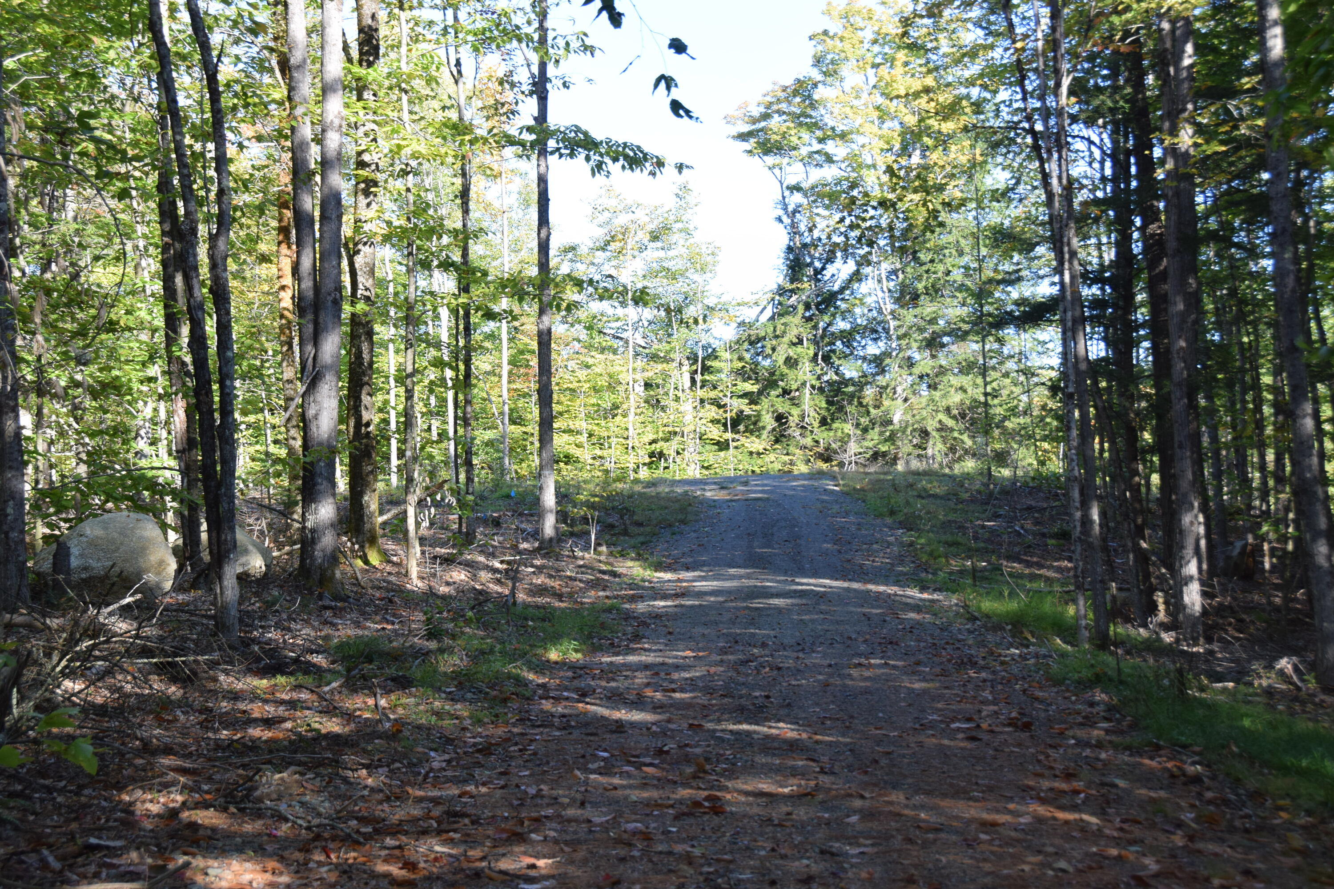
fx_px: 2223
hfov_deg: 33.4
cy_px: 444
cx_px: 667
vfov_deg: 22.6
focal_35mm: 60
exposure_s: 1/250
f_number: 8
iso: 400
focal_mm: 40
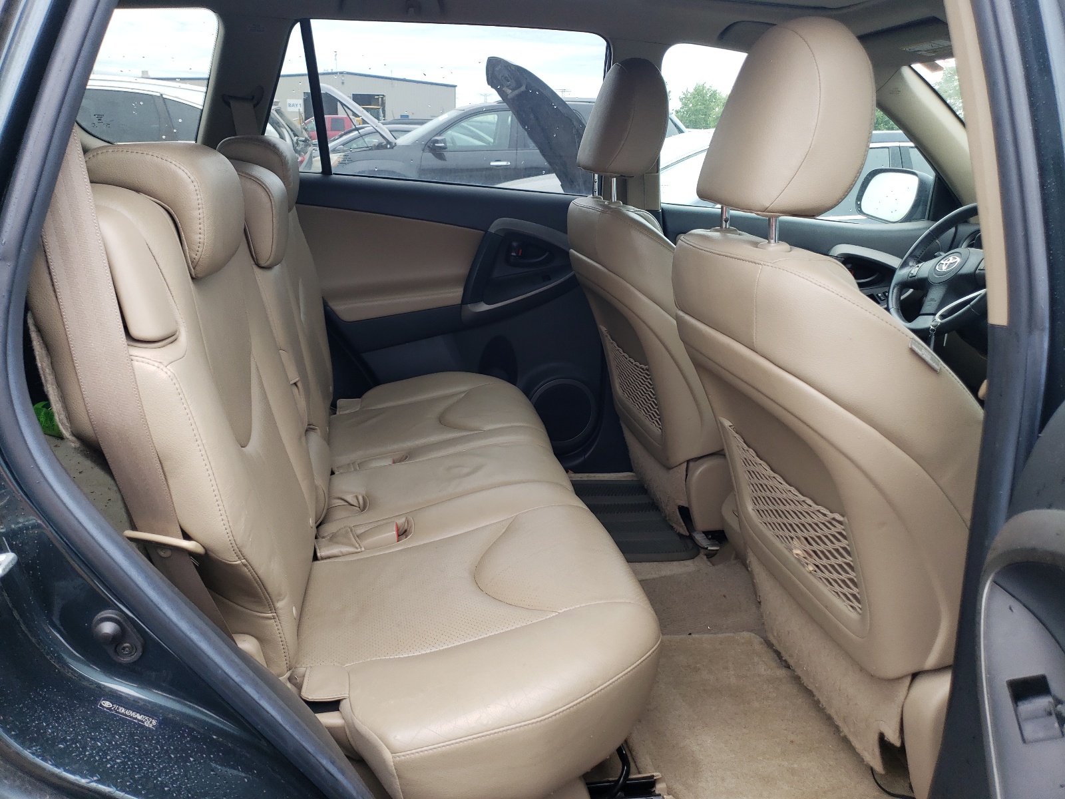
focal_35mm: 26
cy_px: 400
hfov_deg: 67.3
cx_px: 532
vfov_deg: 53.1
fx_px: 800
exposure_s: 1/217
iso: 50
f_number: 1.5
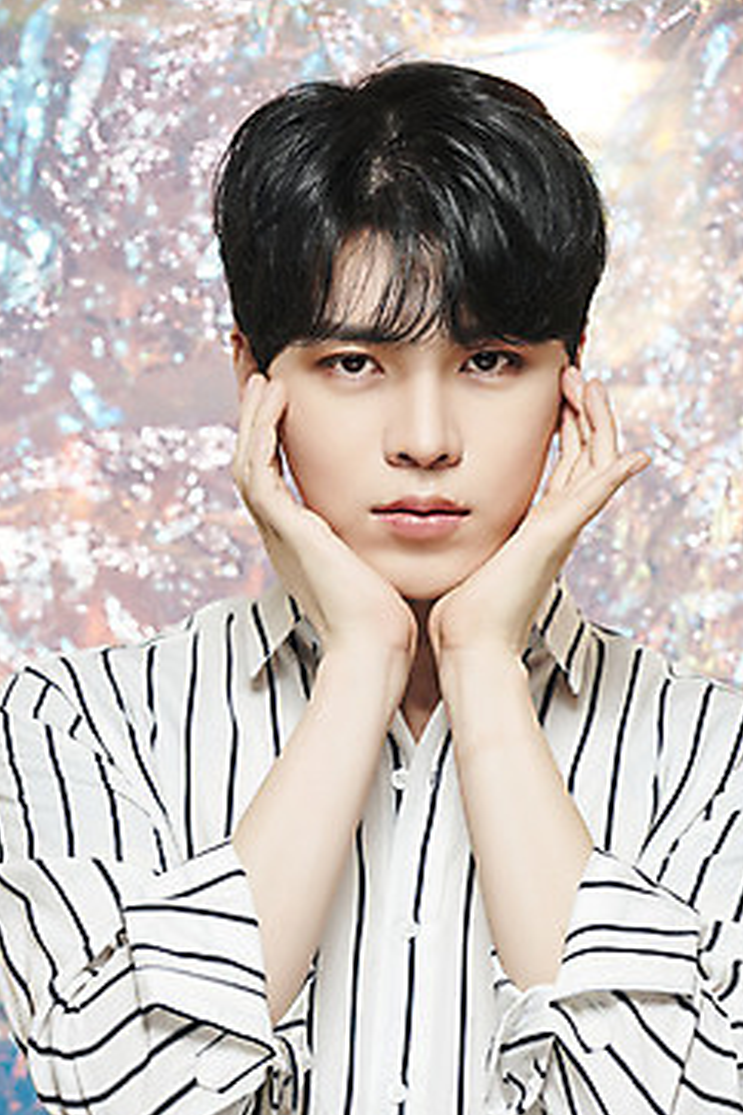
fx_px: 4612
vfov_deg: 13.8
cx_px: 348
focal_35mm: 149
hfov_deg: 9.2
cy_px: 574
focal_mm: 135
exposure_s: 1/125
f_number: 5.6
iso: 64
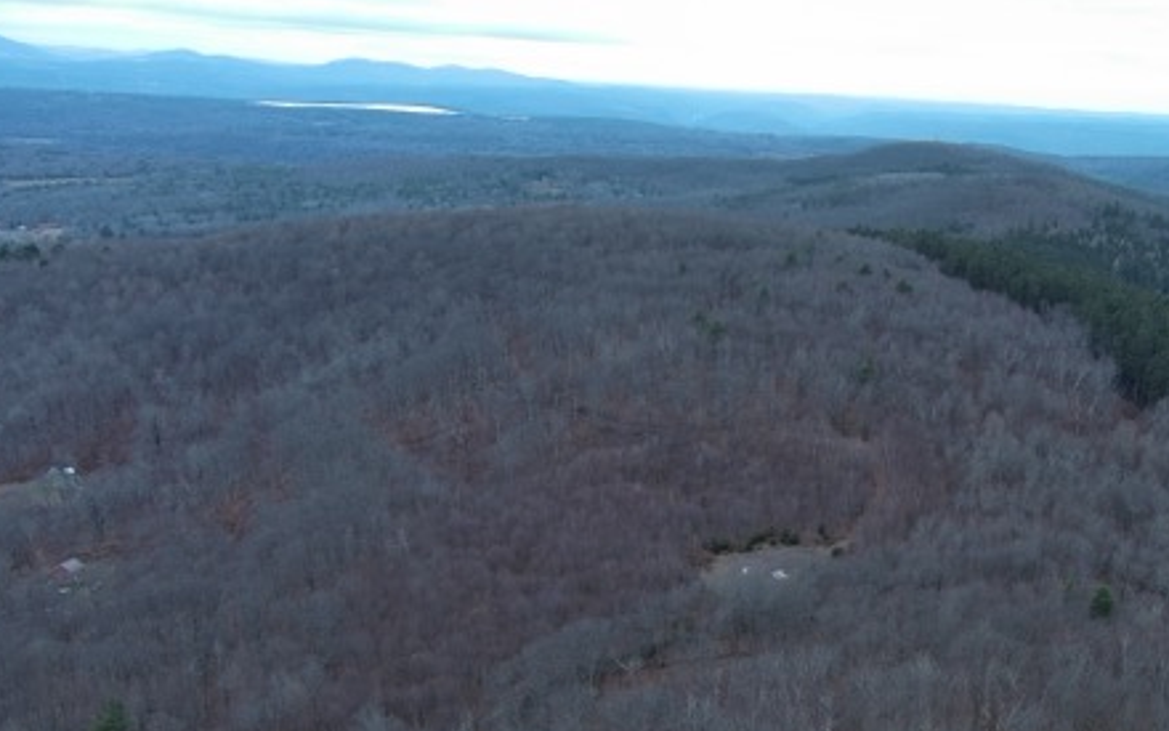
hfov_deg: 45.3
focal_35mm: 43
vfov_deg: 29.3
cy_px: 562
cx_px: 813
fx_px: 1370
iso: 200
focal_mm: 10.57
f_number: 2.8
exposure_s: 1/21.5
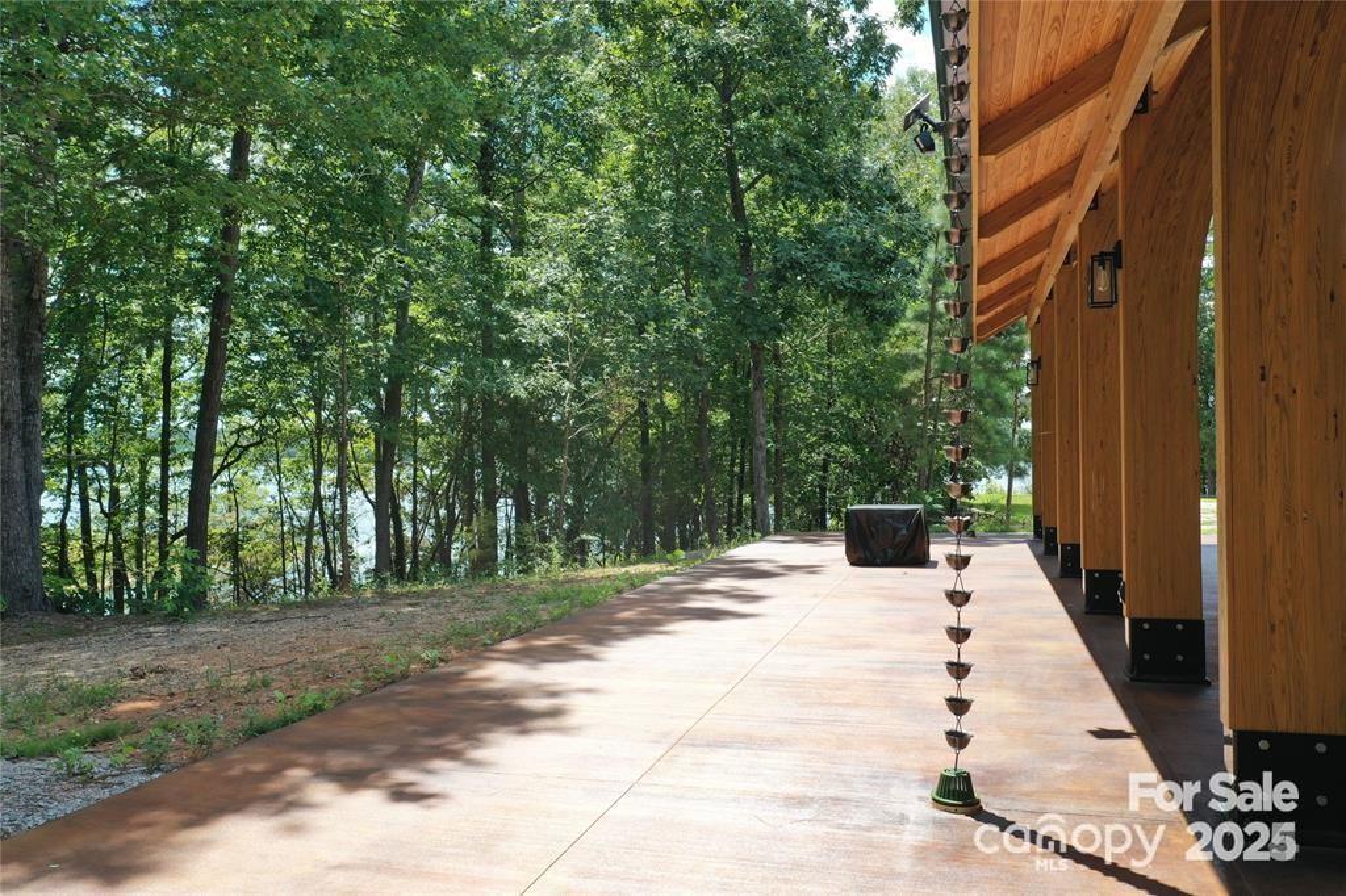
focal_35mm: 28
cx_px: 673
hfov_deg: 65.5
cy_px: 448
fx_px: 1046
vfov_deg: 46.4
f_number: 5
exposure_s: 1/240
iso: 100
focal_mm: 10.26
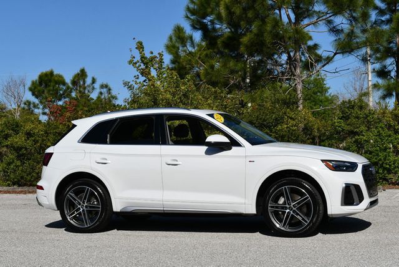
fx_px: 777
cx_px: 200
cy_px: 134
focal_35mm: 70
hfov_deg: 28.8
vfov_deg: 19.5
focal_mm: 35
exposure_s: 1/400
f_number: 10
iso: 100
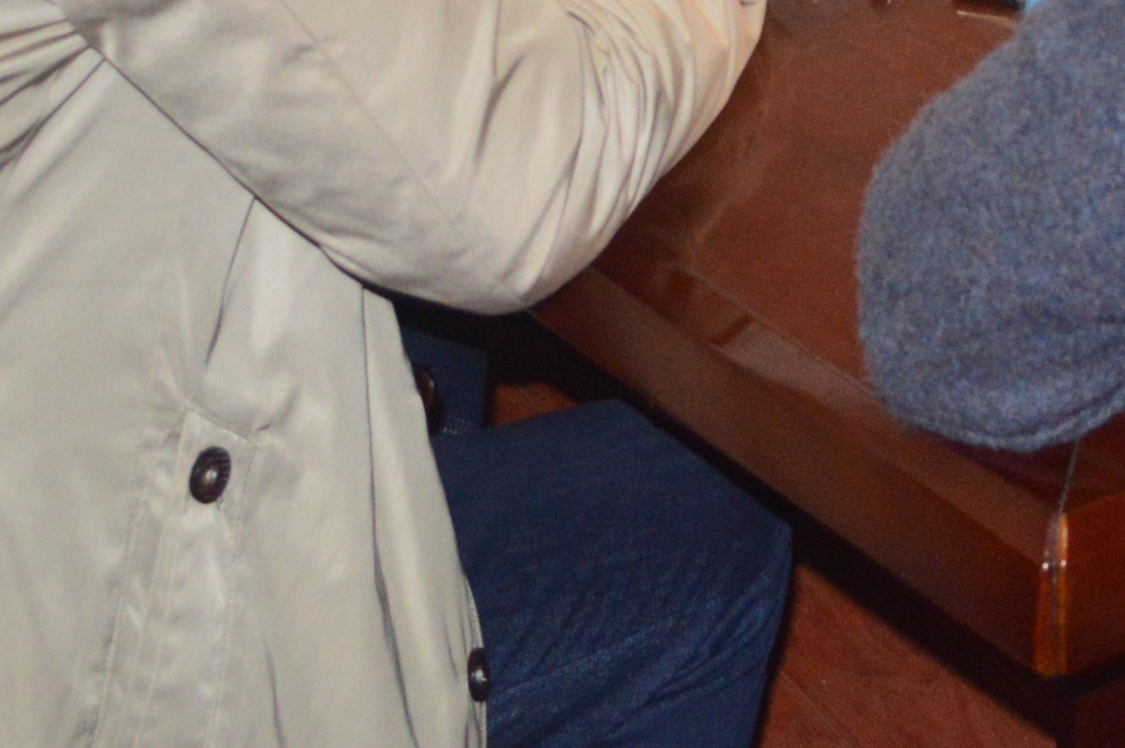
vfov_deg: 11.5
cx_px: 1241
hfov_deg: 17.9
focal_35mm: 110
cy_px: -635
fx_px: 3434
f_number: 3.5
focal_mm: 18
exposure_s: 1/60
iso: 1000
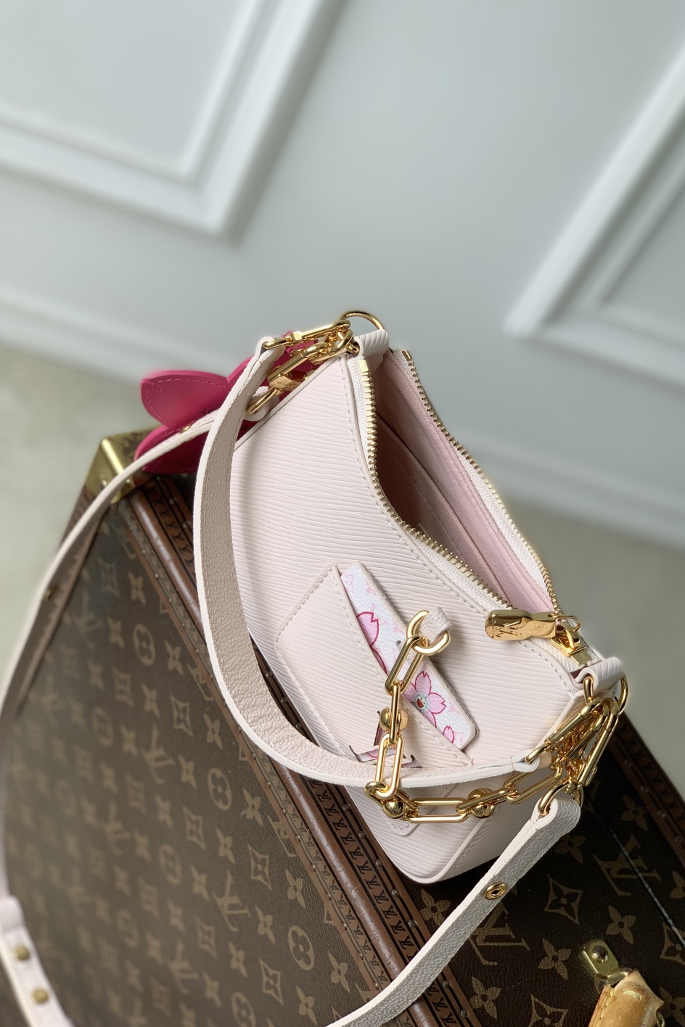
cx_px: 335
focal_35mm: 55
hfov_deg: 24.6
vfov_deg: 36.2
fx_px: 1570
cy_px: 517
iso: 16
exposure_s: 1/197
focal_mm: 6
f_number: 2.4
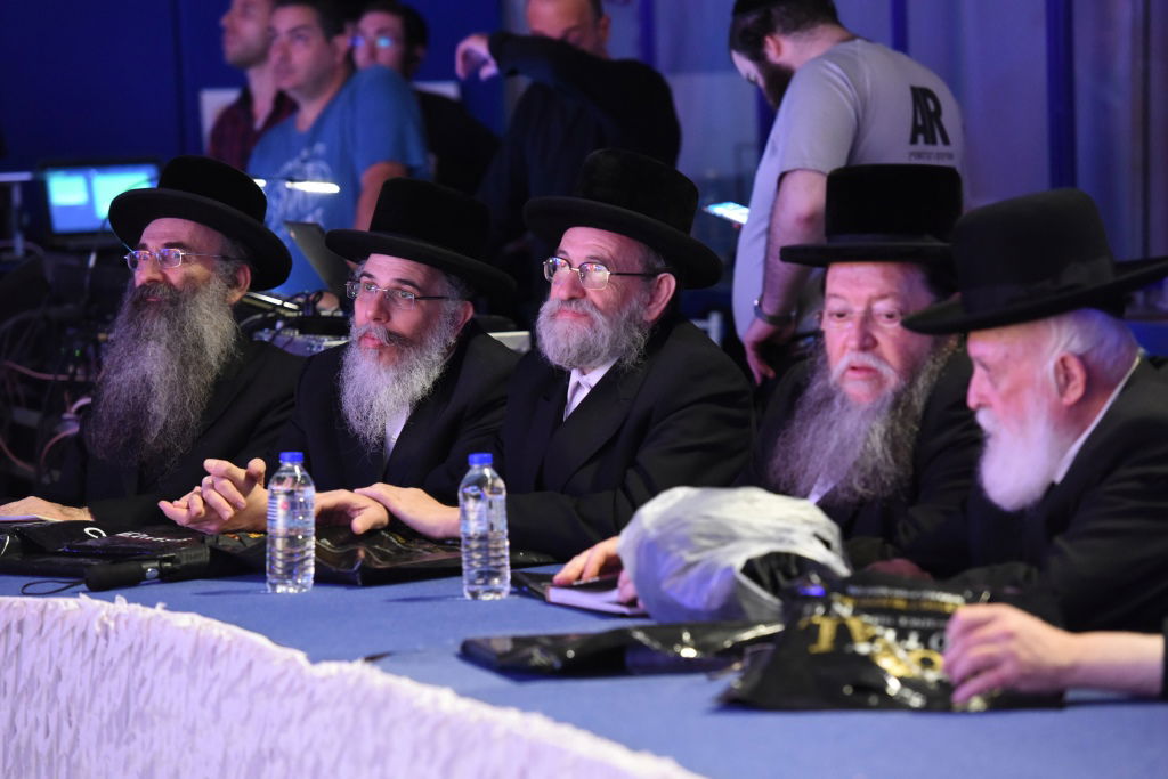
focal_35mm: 155
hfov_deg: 13.2
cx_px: 584
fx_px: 5029
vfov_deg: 8.9
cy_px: 390
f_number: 4.5
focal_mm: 155
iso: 5000
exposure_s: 1/40
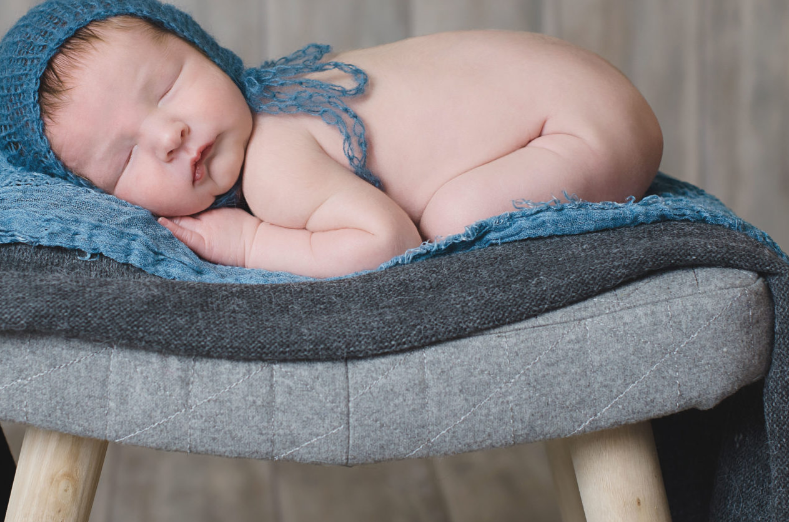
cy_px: 172
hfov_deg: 18.4
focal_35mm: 111
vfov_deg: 12.3
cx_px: 313
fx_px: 2427
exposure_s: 1/100
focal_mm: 50
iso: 125
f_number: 4
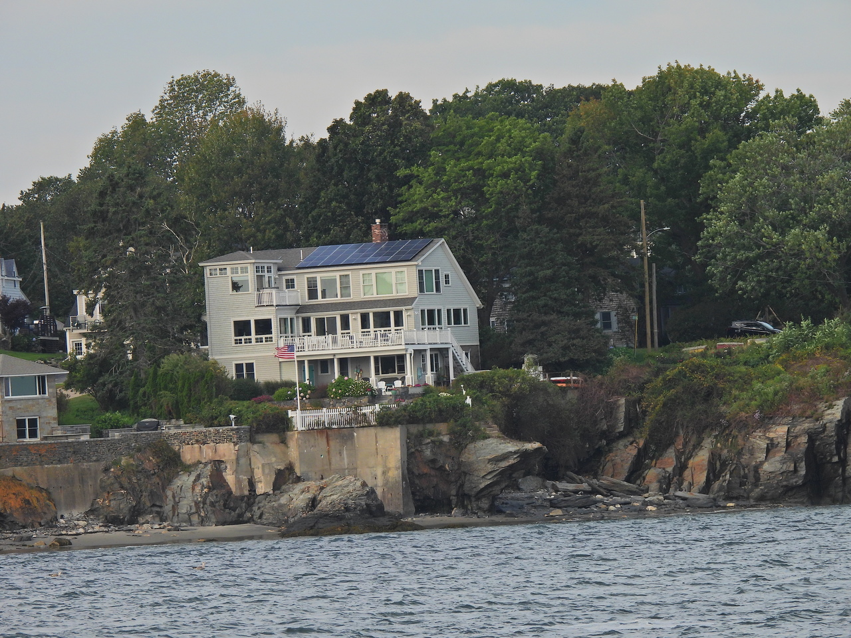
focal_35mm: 380
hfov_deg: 5.2
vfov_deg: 3.9
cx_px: 426
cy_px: 319
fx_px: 9342
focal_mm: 67.8
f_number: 5
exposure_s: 1/500
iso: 100
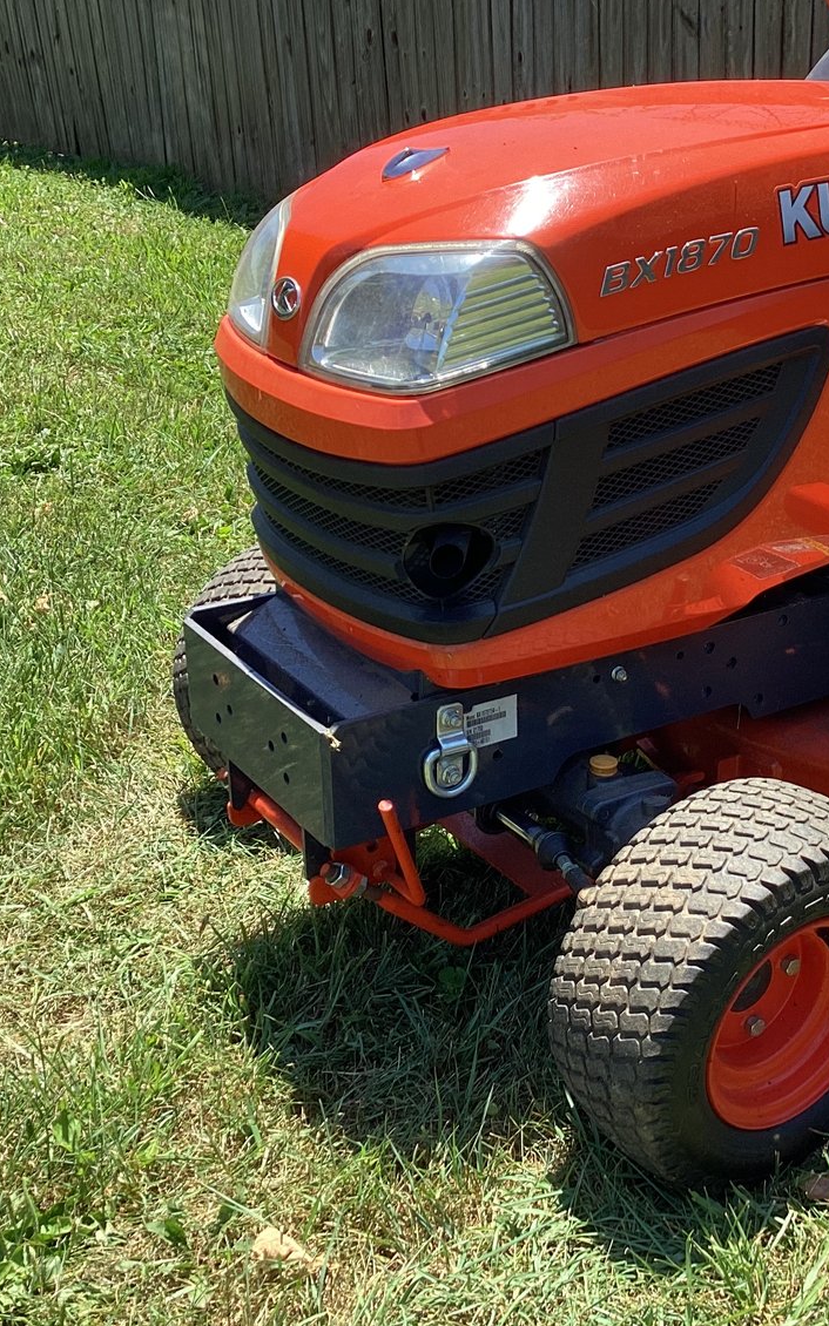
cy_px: 662
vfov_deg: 45.3
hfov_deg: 28.6
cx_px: 659
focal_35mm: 44
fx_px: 1591
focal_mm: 3.3
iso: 25
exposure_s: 1/267
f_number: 2.4
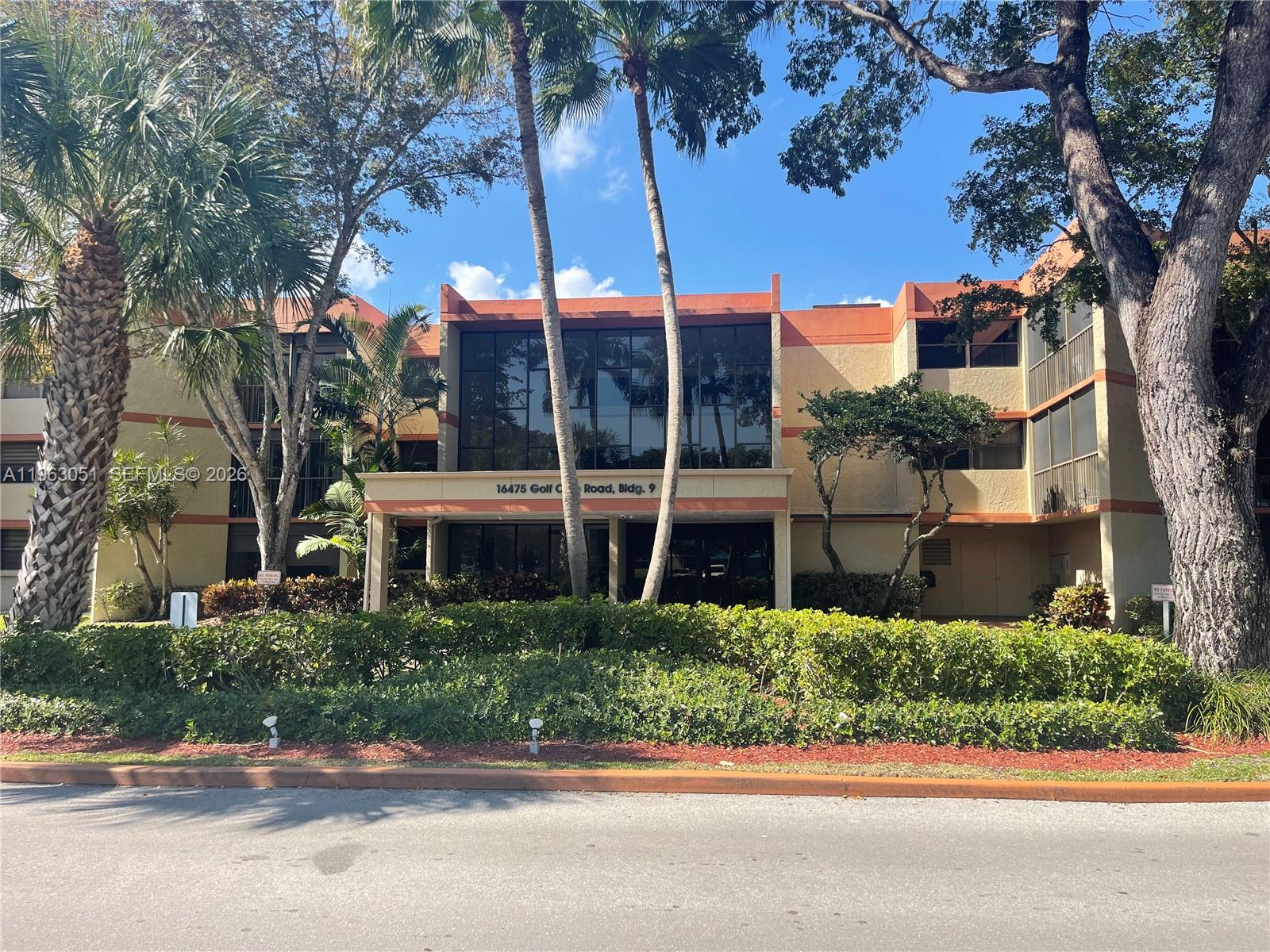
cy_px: 476
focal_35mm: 25
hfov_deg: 69.4
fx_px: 917
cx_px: 635
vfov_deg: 54.9
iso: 32
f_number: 1.6
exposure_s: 1/1739
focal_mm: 5.1
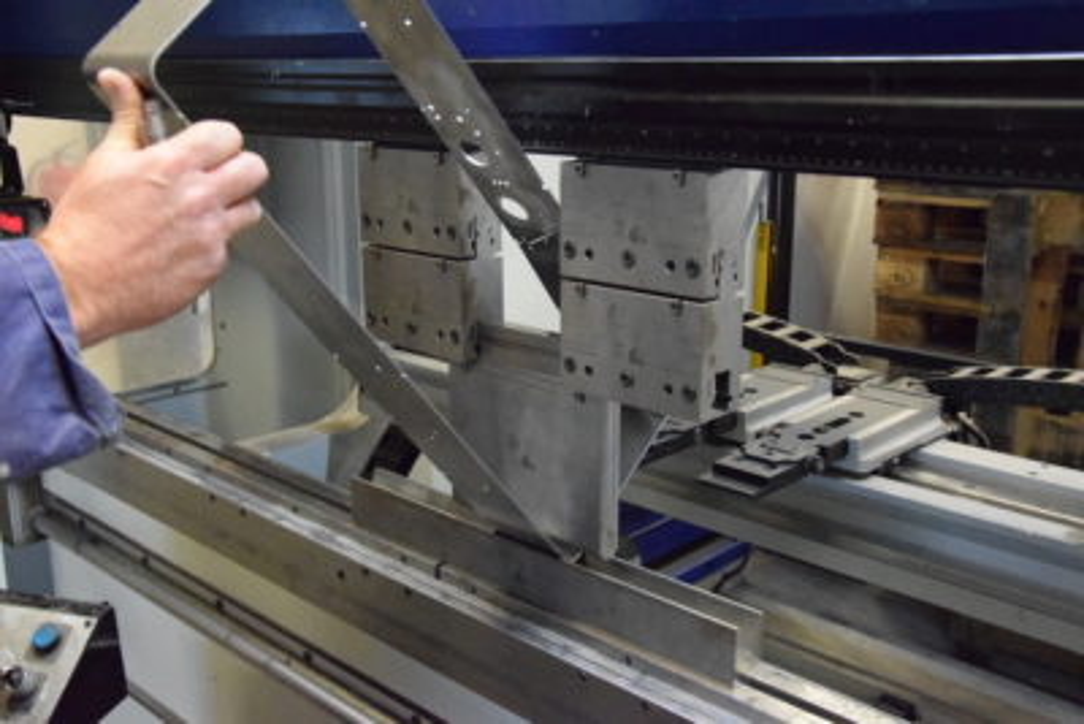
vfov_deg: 35.5
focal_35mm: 38
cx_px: 542
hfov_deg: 51.3
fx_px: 1130
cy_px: 362
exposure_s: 1/100
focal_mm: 25
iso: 12800
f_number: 5.6
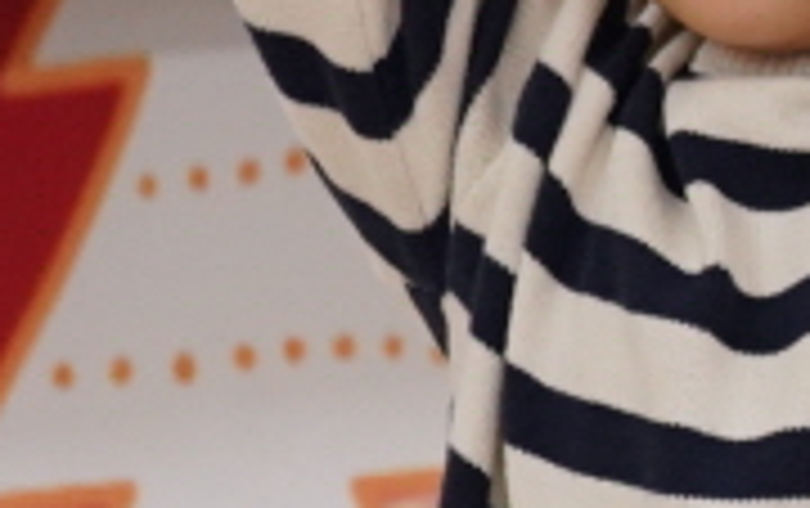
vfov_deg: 3.3
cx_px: 2601
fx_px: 8775
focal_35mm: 397
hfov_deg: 5.0
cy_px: 56
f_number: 6.3
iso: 2500
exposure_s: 1/100
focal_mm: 54
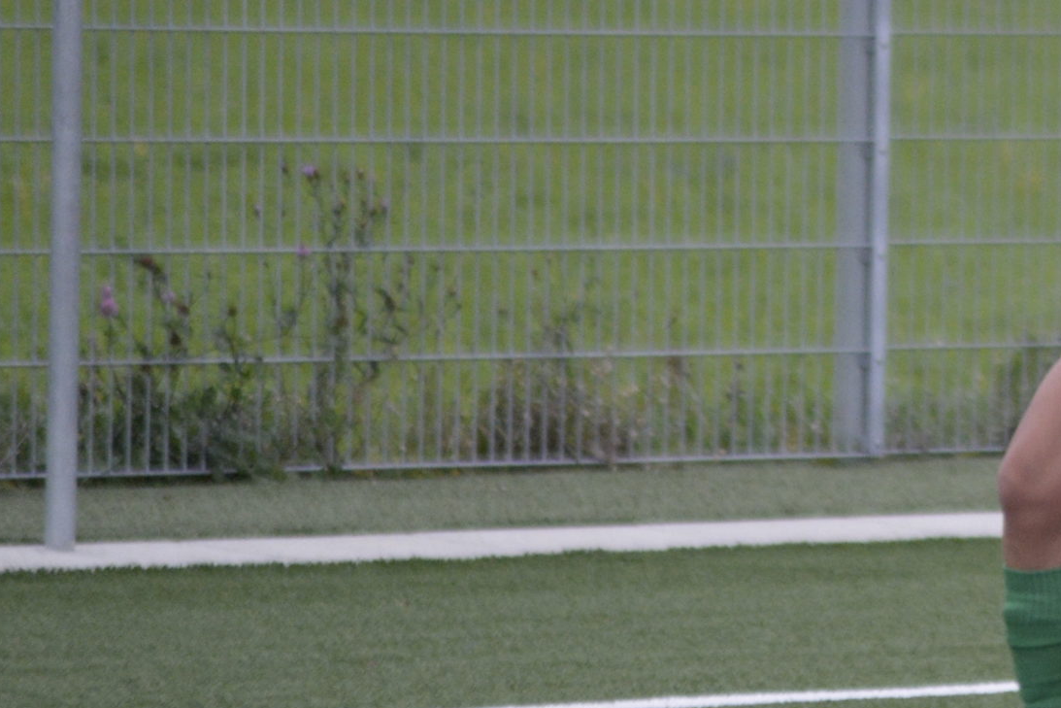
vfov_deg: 2.0
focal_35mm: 702
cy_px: 368
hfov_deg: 2.9
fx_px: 20691
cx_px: 1221
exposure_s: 1/640
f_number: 5.6
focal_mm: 300
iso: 5000
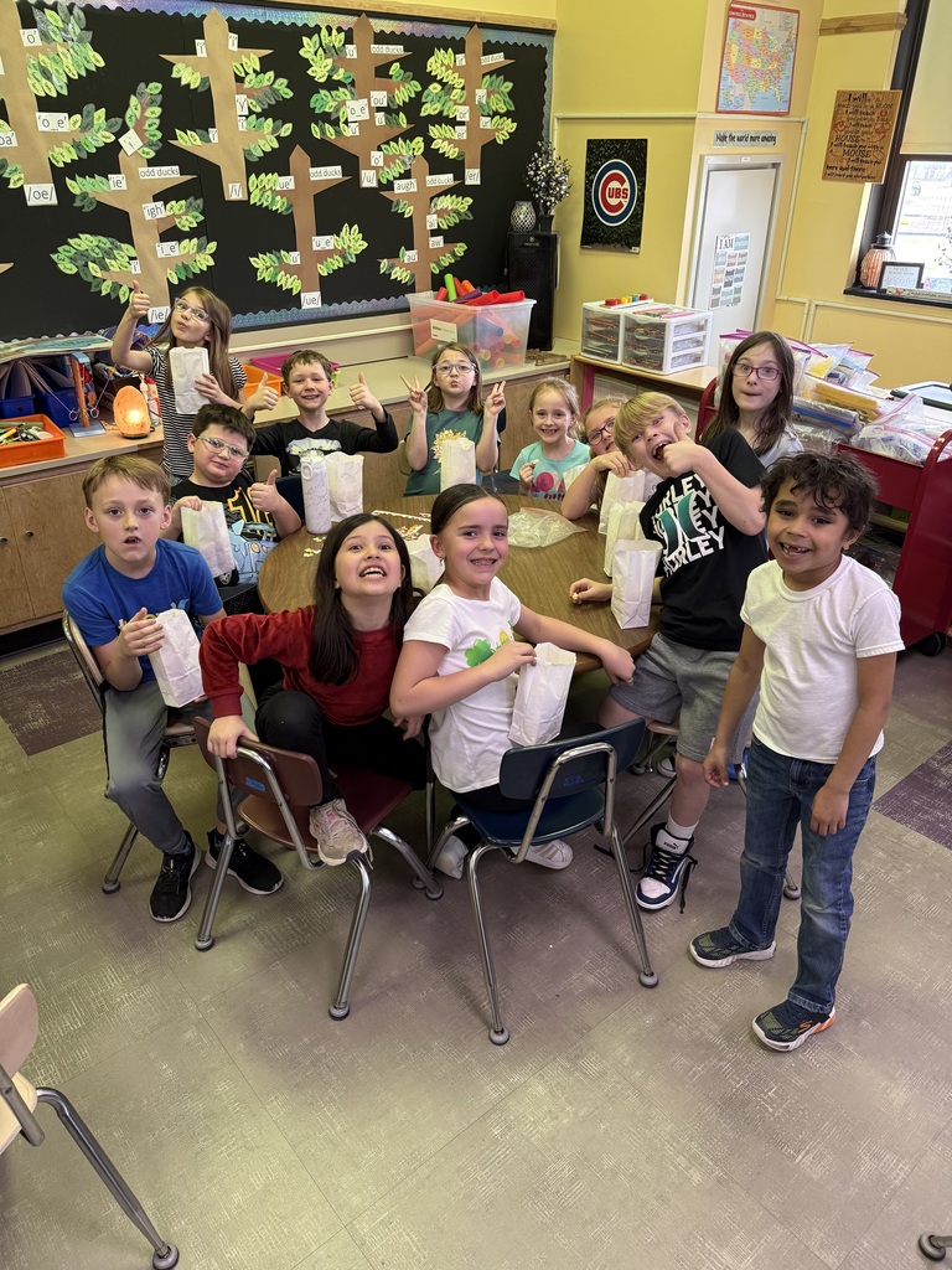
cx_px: 476
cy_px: 635
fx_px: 880
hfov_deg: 56.8
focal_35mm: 24
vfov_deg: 71.6
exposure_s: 1/60
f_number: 1.78
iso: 250
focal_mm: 6.76
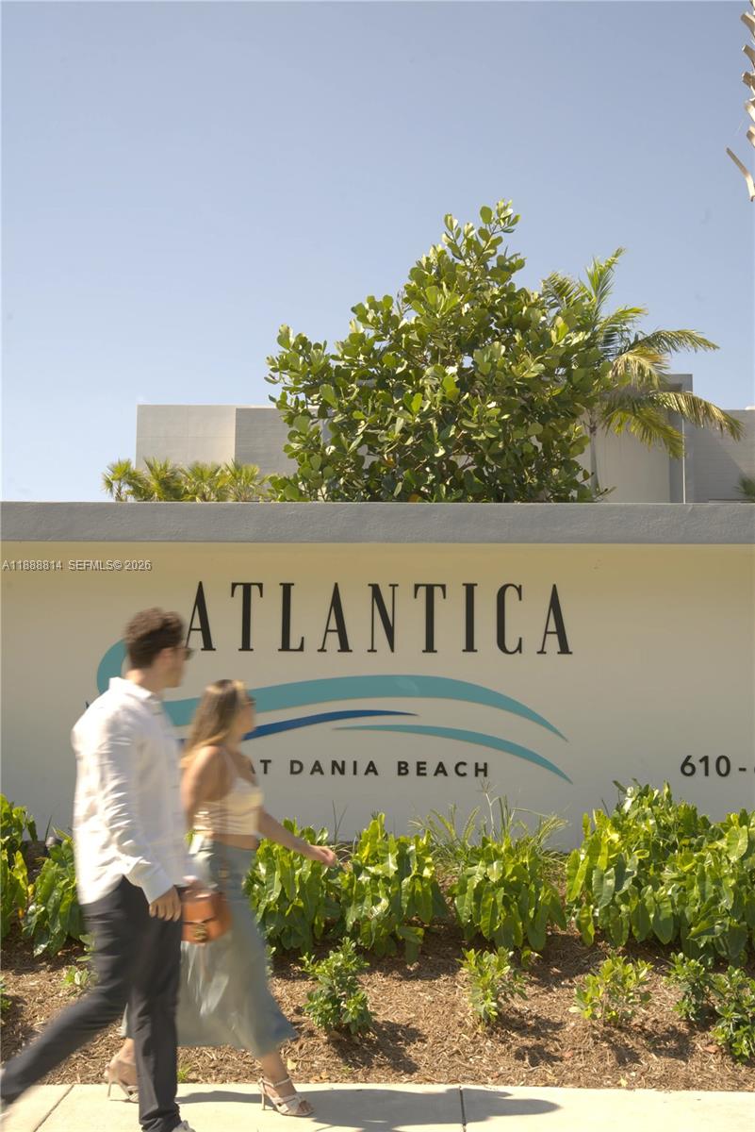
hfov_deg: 34.2
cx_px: 378
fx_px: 1226
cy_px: 566
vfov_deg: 49.5
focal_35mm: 39
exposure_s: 1/40
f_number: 14
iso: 80
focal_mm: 39
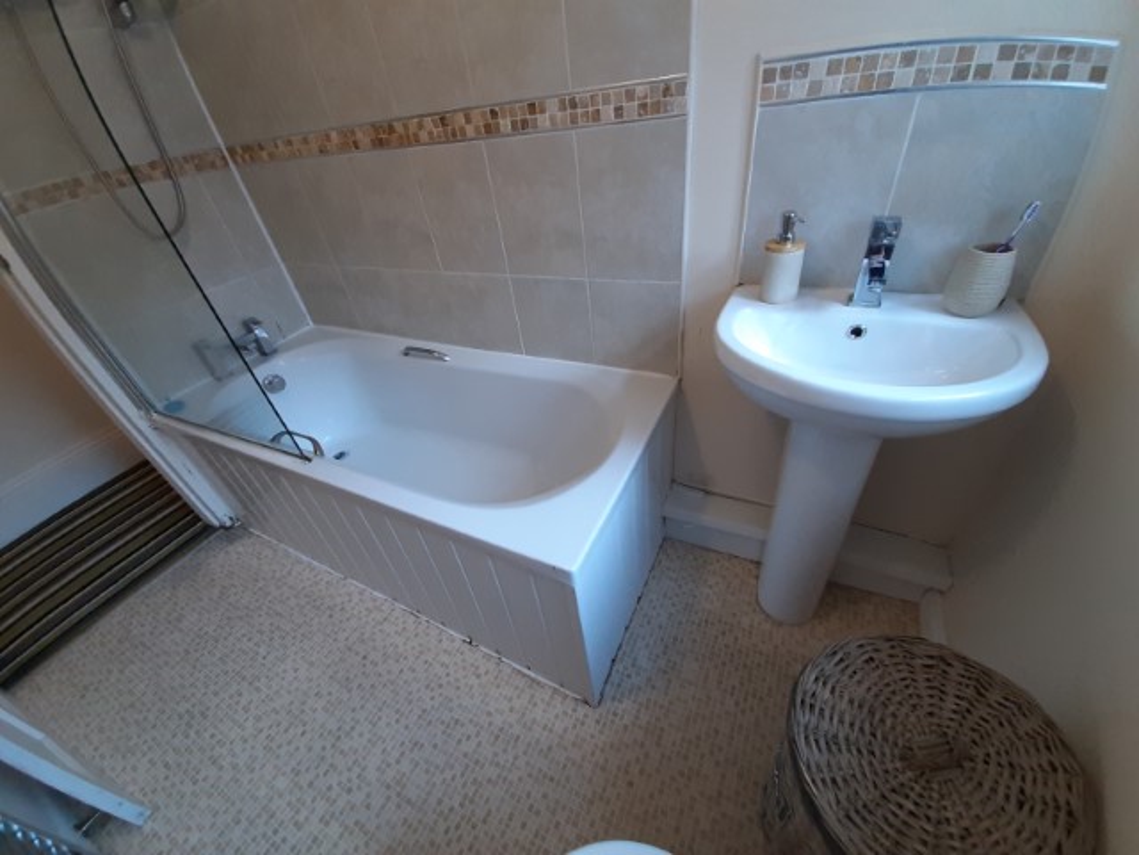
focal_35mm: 13
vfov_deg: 89.9
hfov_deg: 106.2
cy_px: 428
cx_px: 570
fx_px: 428
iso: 160
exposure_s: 1/50
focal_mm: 1.42
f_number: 2.2
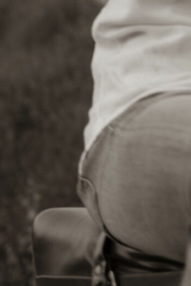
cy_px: 12
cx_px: 262
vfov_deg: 8.5
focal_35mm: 241
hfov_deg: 5.7
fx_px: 1920
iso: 100
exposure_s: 1/250
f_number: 2.2
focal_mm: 35
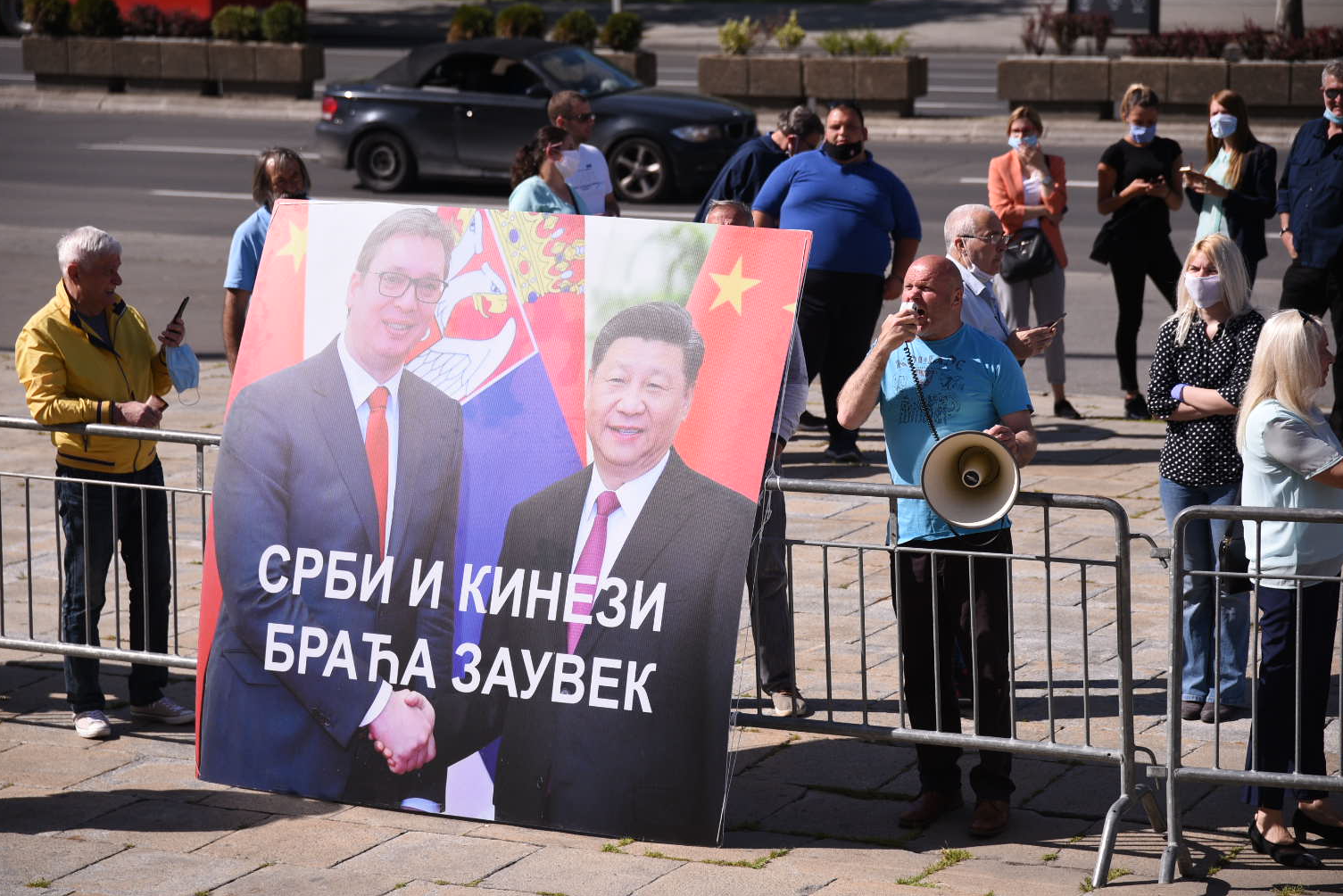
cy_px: 429
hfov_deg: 18.1
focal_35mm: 113
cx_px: 646
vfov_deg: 12.1
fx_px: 4216
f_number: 4
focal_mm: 105
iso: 125
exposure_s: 1/1250
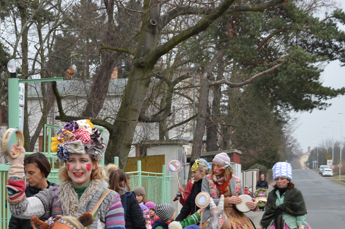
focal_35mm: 107
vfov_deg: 12.6
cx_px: 48
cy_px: 212
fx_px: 1023
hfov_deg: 18.9
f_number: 5.6
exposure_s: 1/125
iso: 220
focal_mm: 38
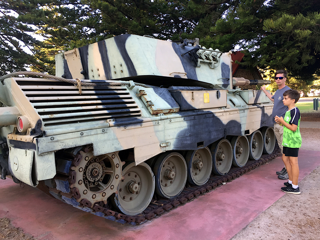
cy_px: 120
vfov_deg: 48.2
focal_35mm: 29
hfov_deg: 61.7
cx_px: 160
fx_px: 268
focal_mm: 4.15
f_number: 2.2
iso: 32
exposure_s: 1/100
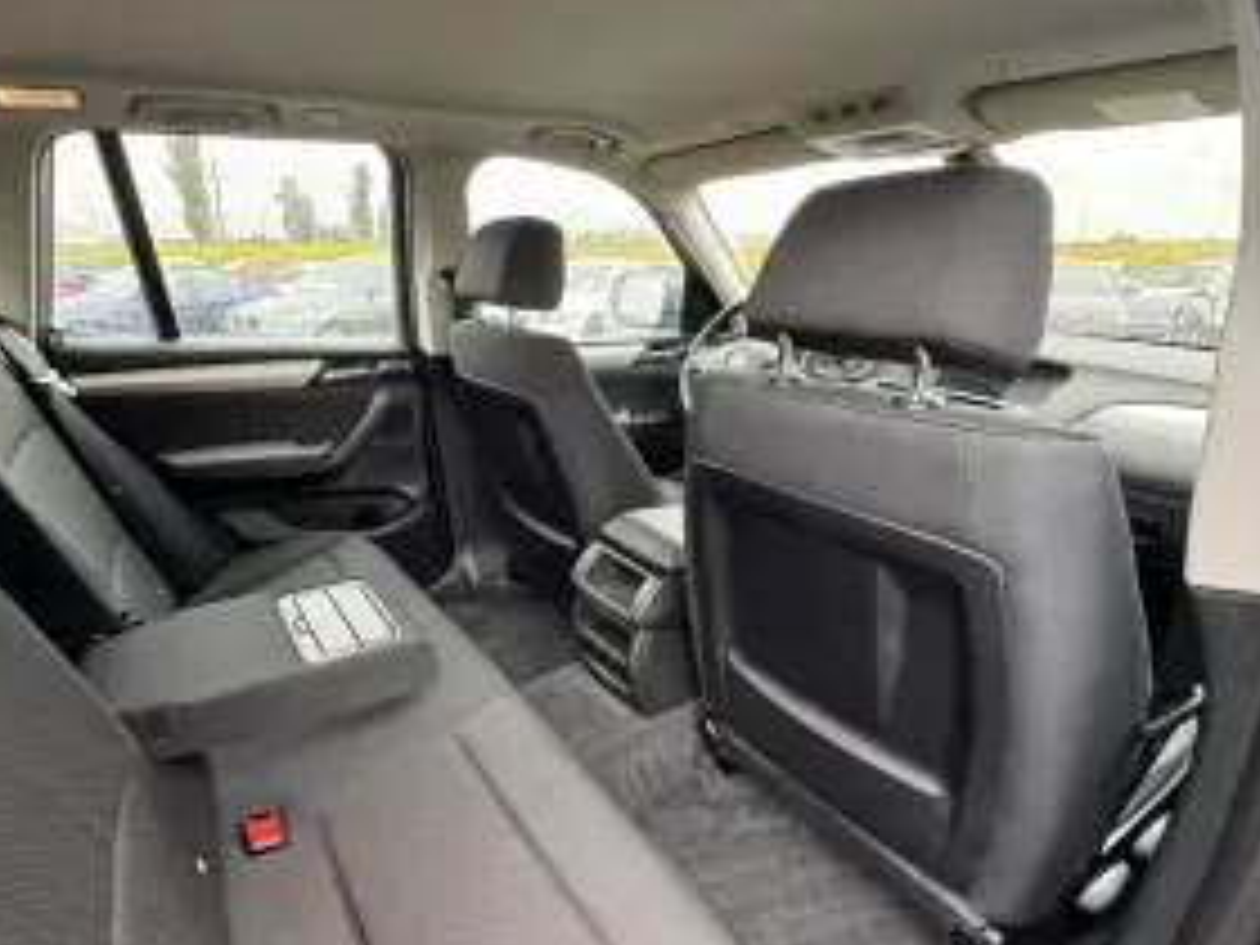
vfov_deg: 71.5
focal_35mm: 18
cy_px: 513
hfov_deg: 85.8
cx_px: 464
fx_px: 655
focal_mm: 2.22
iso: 320
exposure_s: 1/76
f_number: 2.2
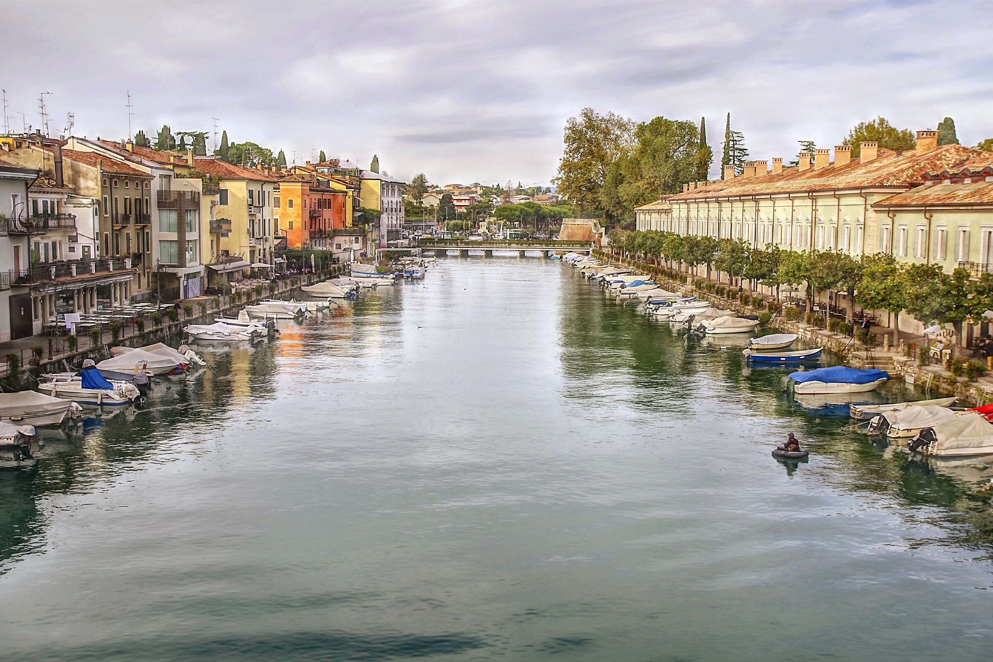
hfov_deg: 46.4
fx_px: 1158
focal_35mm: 42
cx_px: 496
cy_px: 331
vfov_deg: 31.9
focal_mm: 28.13
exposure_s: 1/200
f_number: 5
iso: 100
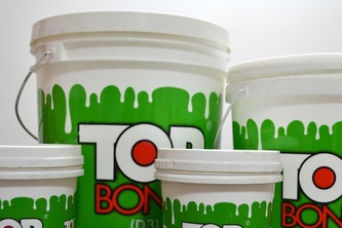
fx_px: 513
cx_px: 186
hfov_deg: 36.8
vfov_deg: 24.9
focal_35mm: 54
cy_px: 151
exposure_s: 1/60
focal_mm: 24
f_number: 4
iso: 450
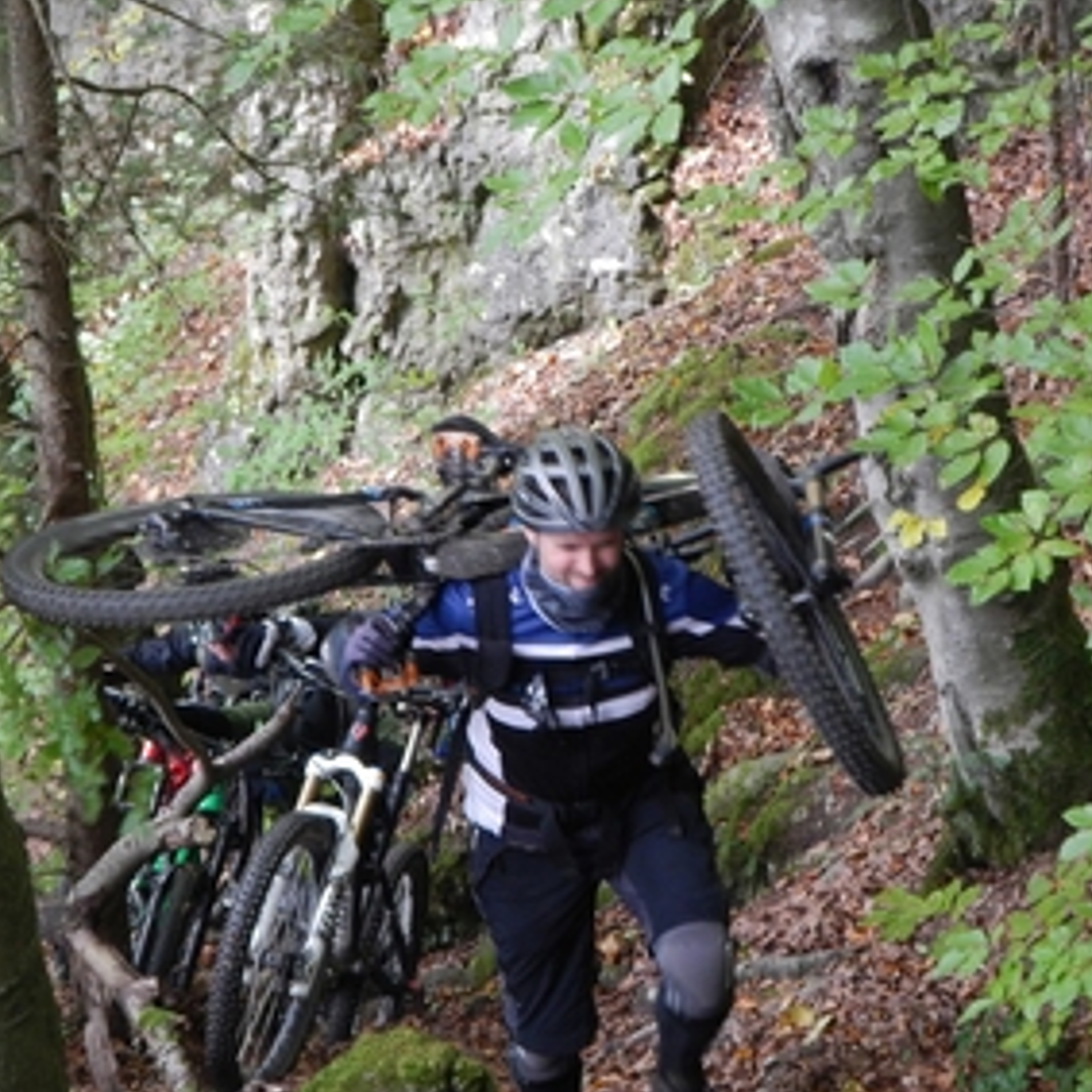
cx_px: 563
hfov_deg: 12.8
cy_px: 532
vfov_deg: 12.8
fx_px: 4854
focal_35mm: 136
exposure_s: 1/30
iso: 400
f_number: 4.6
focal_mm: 19.6
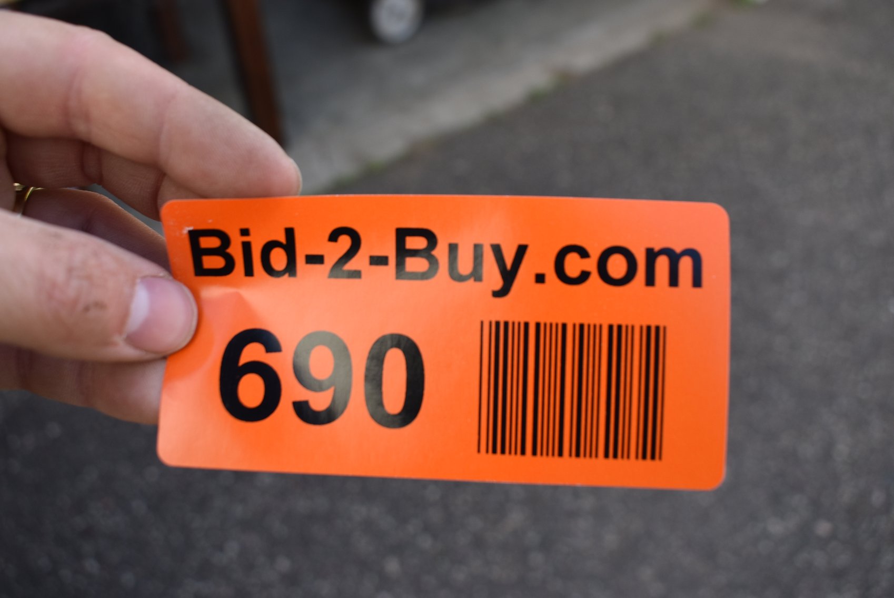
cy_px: 299
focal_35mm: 33
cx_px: 447
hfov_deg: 57.2
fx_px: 820
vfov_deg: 40.0
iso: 250
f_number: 5.6
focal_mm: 22
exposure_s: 1/250
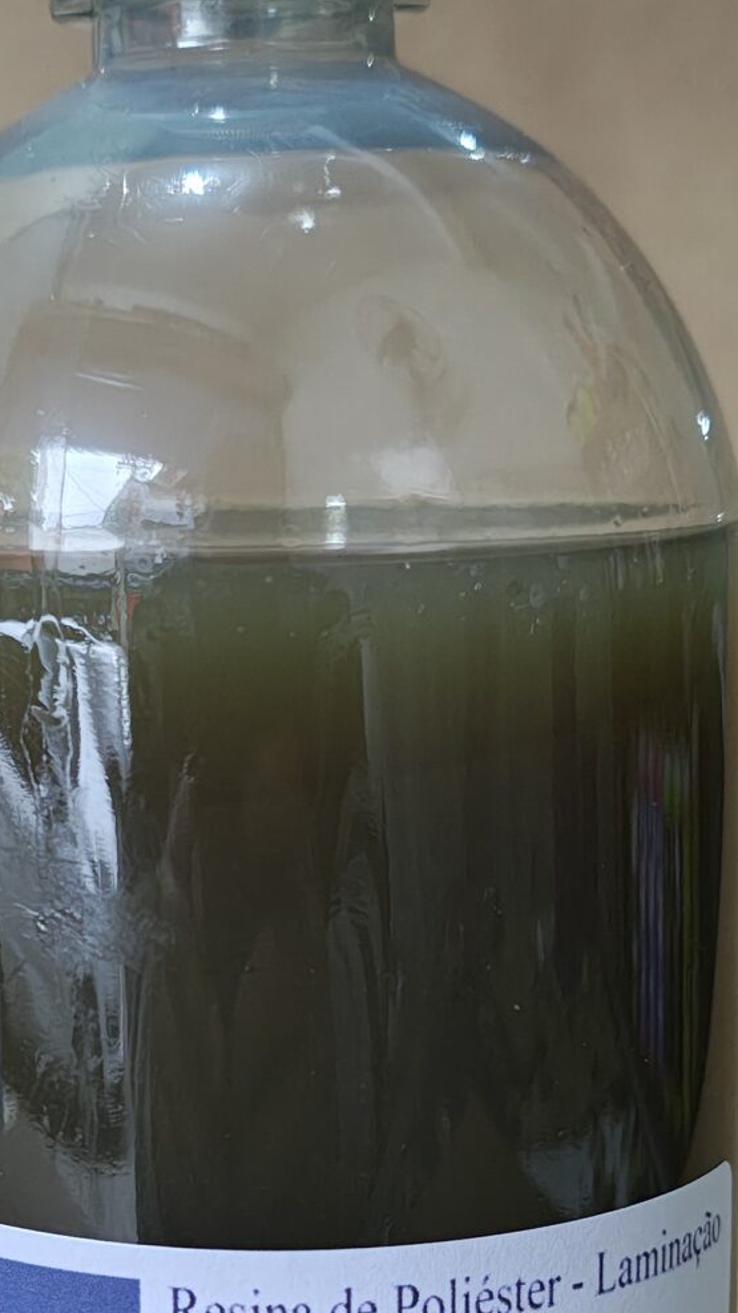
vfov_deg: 31.9
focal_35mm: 65
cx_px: 262
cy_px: 941
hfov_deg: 18.5
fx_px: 2262
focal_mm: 6.57
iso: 1531
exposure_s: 1/120
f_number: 1.6
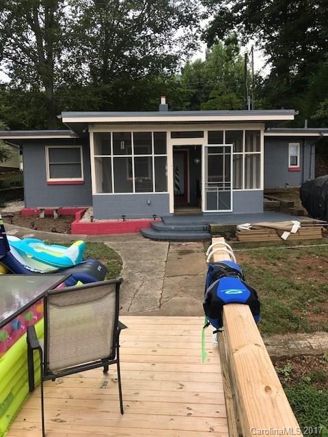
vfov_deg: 63.4
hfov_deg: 49.7
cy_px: 218
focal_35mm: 28
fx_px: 354
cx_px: 164
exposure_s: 1/894
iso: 20
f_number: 1.8
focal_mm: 3.99
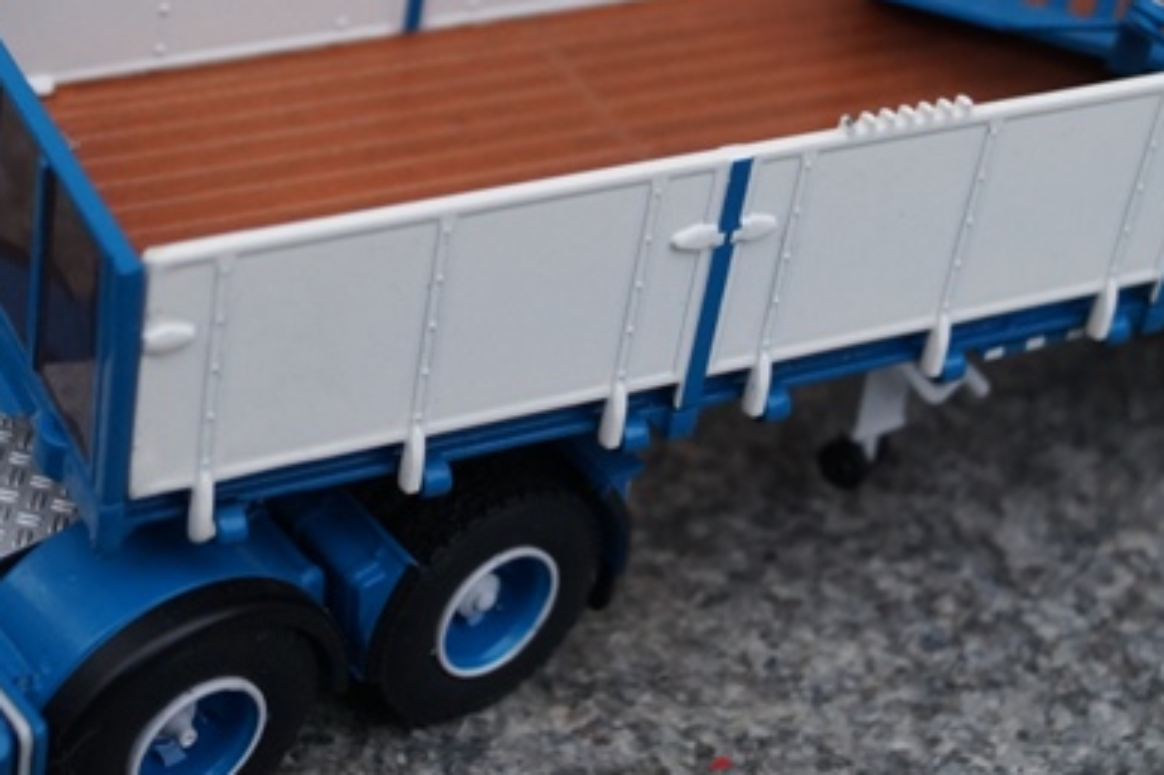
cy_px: 183
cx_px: 419
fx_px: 2876
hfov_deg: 22.8
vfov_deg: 15.3
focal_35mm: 89
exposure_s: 1/160
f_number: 4
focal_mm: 20
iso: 500
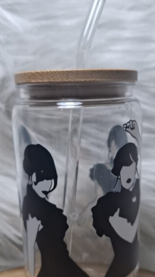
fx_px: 263
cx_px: 84
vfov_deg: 54.8
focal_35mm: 36
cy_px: 170
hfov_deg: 32.8
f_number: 1.8
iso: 64
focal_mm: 5.54
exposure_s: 1/100
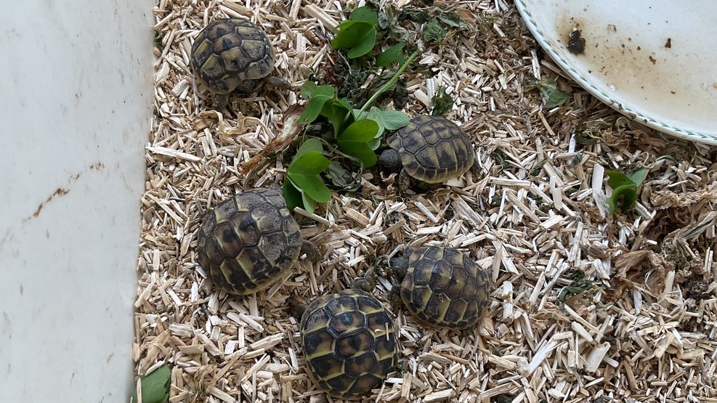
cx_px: 358
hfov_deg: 61.0
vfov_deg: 36.6
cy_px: 239
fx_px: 608
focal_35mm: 32
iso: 50
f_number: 1.8
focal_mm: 3
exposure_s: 1/60
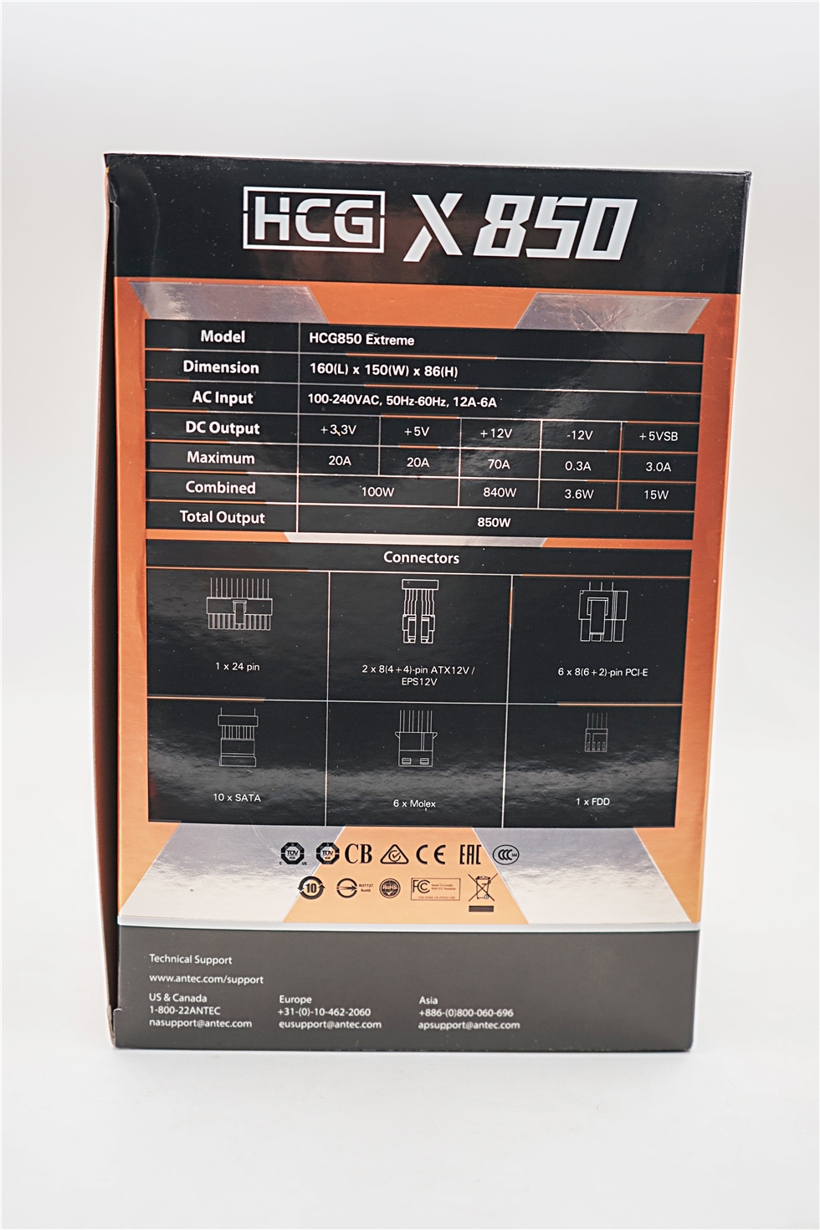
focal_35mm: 37
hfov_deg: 35.9
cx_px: 410
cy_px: 615
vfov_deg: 51.9
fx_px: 1264
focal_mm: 37
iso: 160
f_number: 4
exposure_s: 1/100
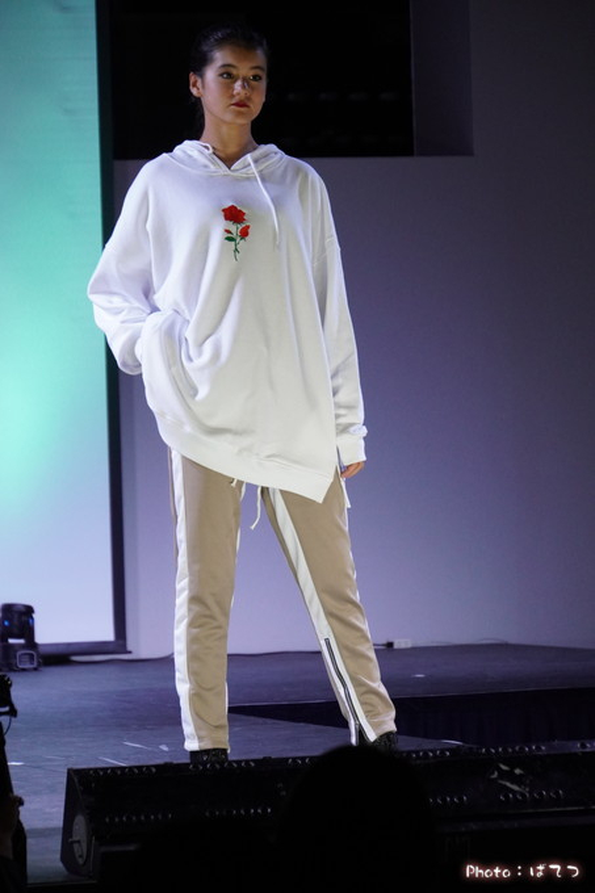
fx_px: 5022
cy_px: 446
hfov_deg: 6.8
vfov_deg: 10.2
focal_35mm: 202
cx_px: 298
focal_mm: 135
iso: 2500
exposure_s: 1/250
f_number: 6.3
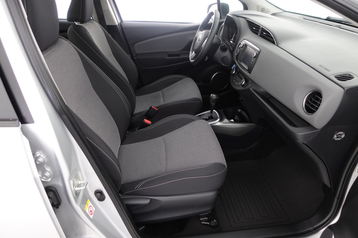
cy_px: 119
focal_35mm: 24
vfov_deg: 53.1
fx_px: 239
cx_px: 179
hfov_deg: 73.7
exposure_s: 1/25
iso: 800
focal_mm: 9.4
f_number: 1.8
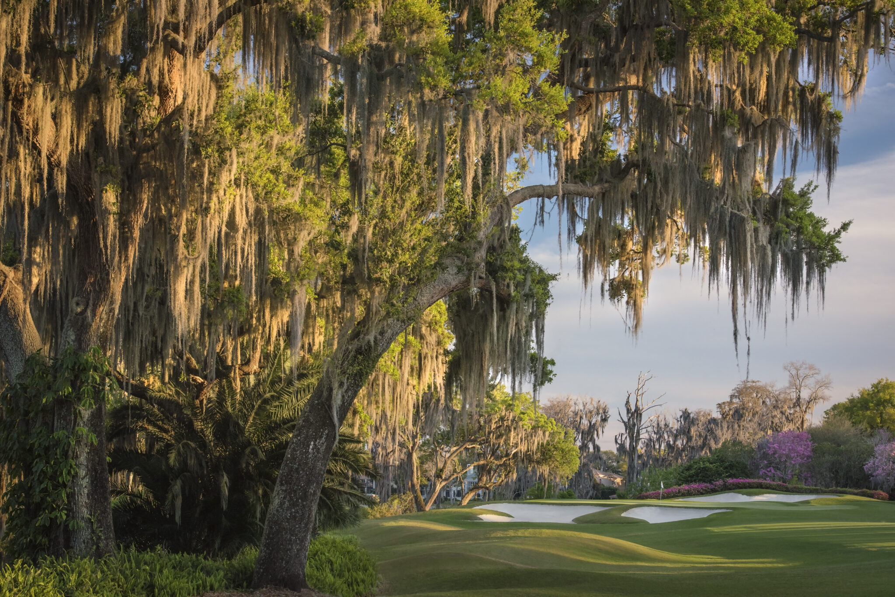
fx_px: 2039
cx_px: 448
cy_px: 298
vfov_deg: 16.7
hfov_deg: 24.8
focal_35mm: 82
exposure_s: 1/160
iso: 500
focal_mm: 82
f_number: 10
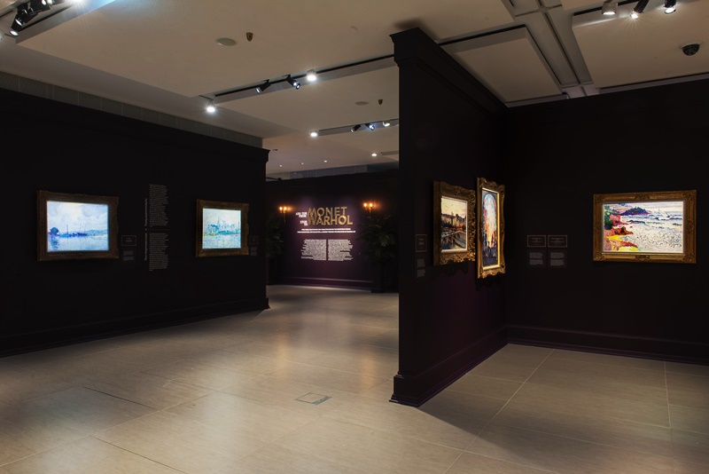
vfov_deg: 53.2
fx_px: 473
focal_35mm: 24
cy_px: 237
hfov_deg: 73.7
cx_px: 354
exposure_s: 13
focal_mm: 24
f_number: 14
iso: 100
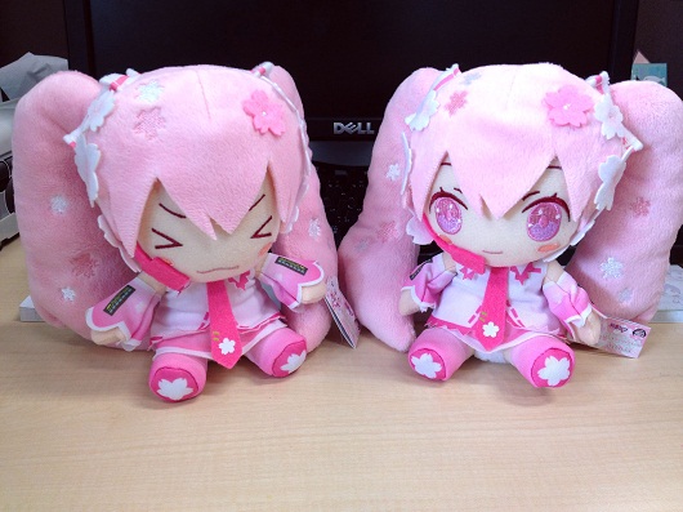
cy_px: 256
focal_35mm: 35
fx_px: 690
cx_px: 342
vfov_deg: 40.7
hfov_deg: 52.6
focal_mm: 4.28
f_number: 2.4
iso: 80
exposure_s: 1/30
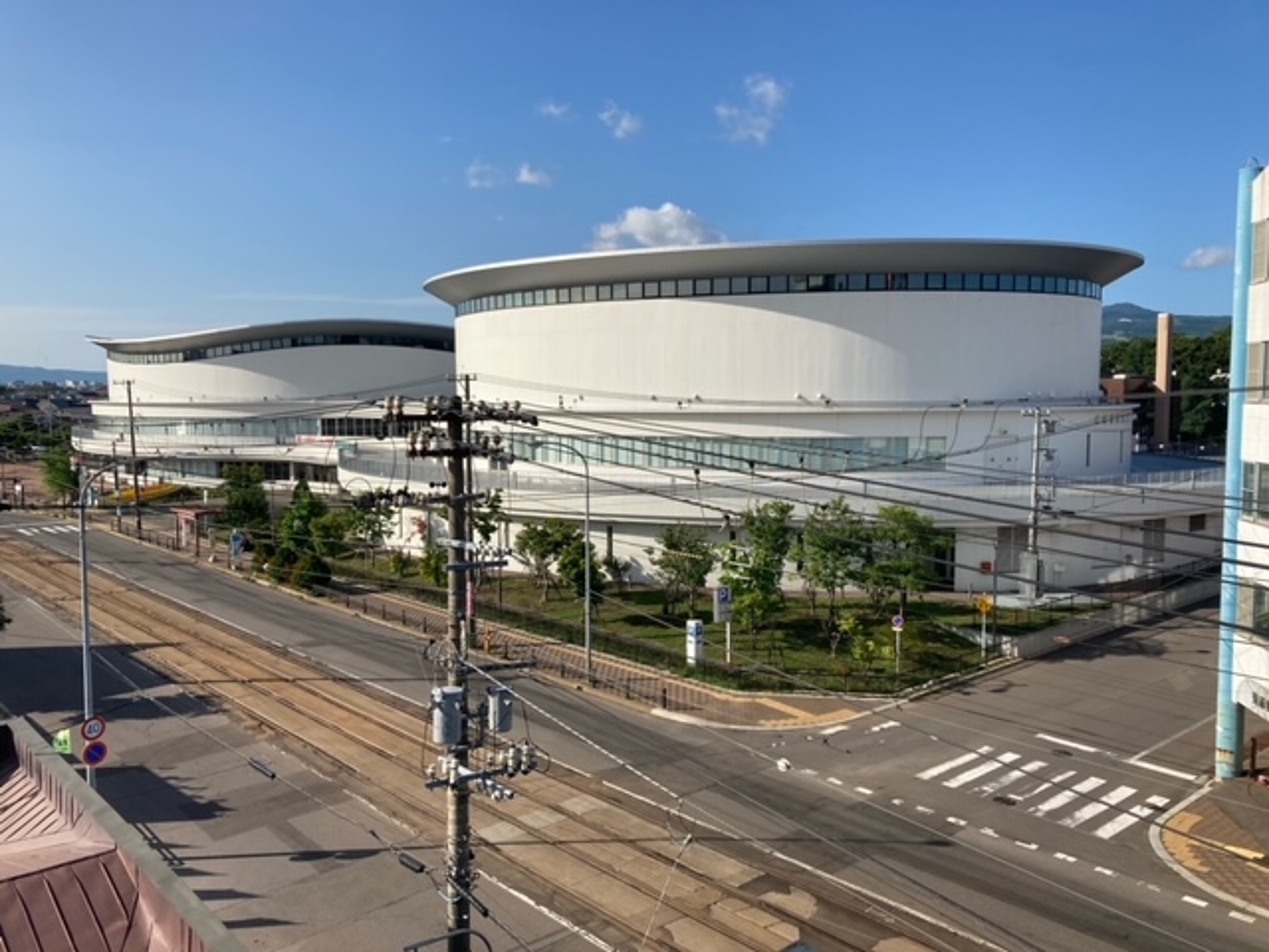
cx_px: 634
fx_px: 1026
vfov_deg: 49.7
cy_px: 476
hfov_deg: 63.4
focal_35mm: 28
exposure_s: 1/2404
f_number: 1.8
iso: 20
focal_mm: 3.99
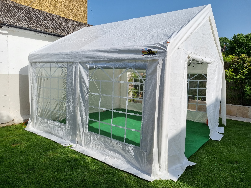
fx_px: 189
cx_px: 126
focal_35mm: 26
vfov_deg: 53.1
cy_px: 94
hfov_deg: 67.3
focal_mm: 5.4
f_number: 1.8
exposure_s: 1/3712
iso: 50
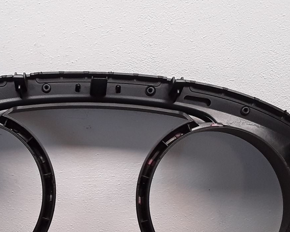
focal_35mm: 64
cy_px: 189
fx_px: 549
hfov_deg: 29.2
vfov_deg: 23.5
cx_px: 77
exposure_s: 1/123
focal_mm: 2.91
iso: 100
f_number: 1.9
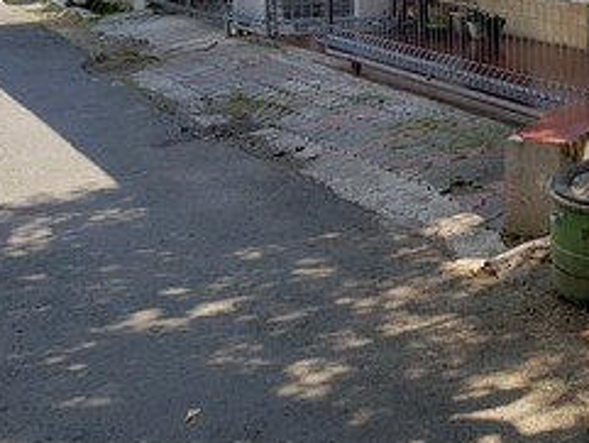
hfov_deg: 28.3
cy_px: -82
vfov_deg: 21.7
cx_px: 627
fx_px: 1072
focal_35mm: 63
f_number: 1.7
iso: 40
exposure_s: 1/680
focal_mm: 4.3
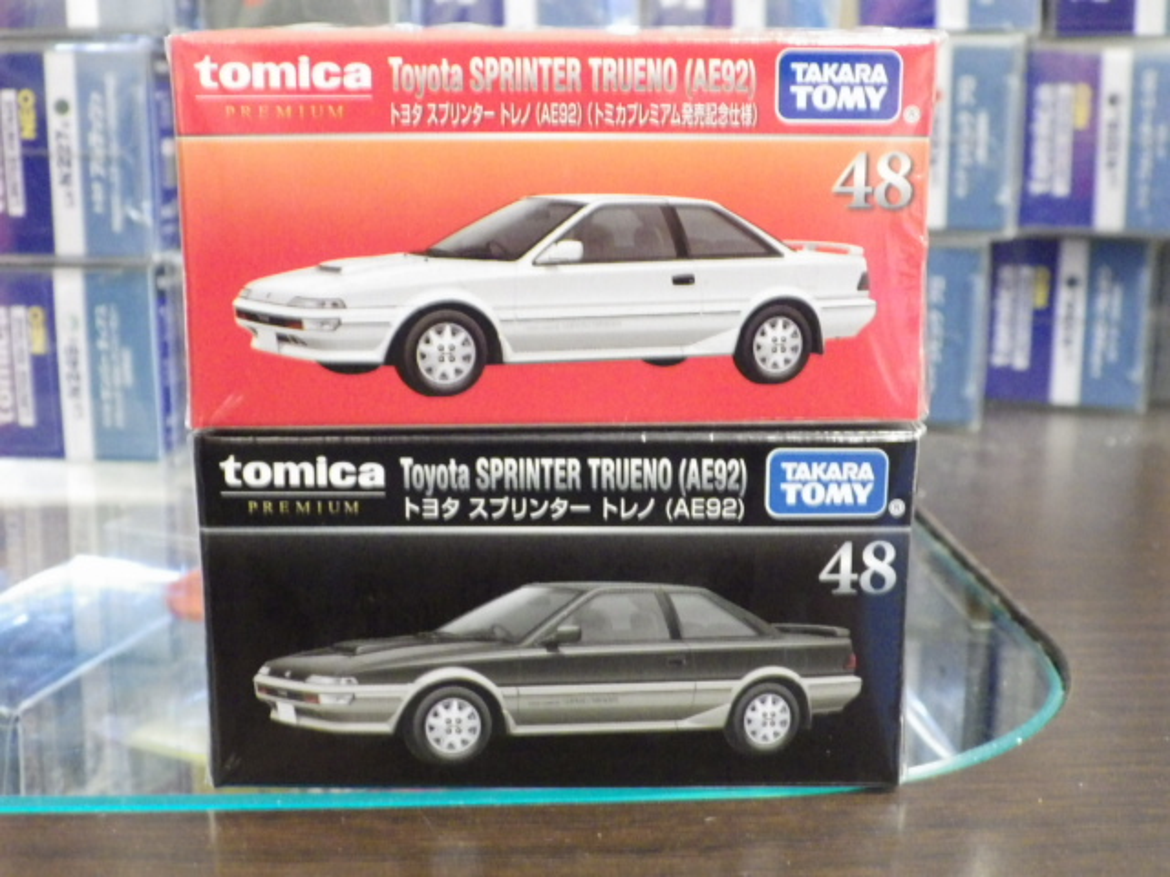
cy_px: 438
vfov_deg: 29.1
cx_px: 585
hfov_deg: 38.2
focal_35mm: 50
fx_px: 1690
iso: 1250
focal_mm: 9
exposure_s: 1/25
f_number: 3.8
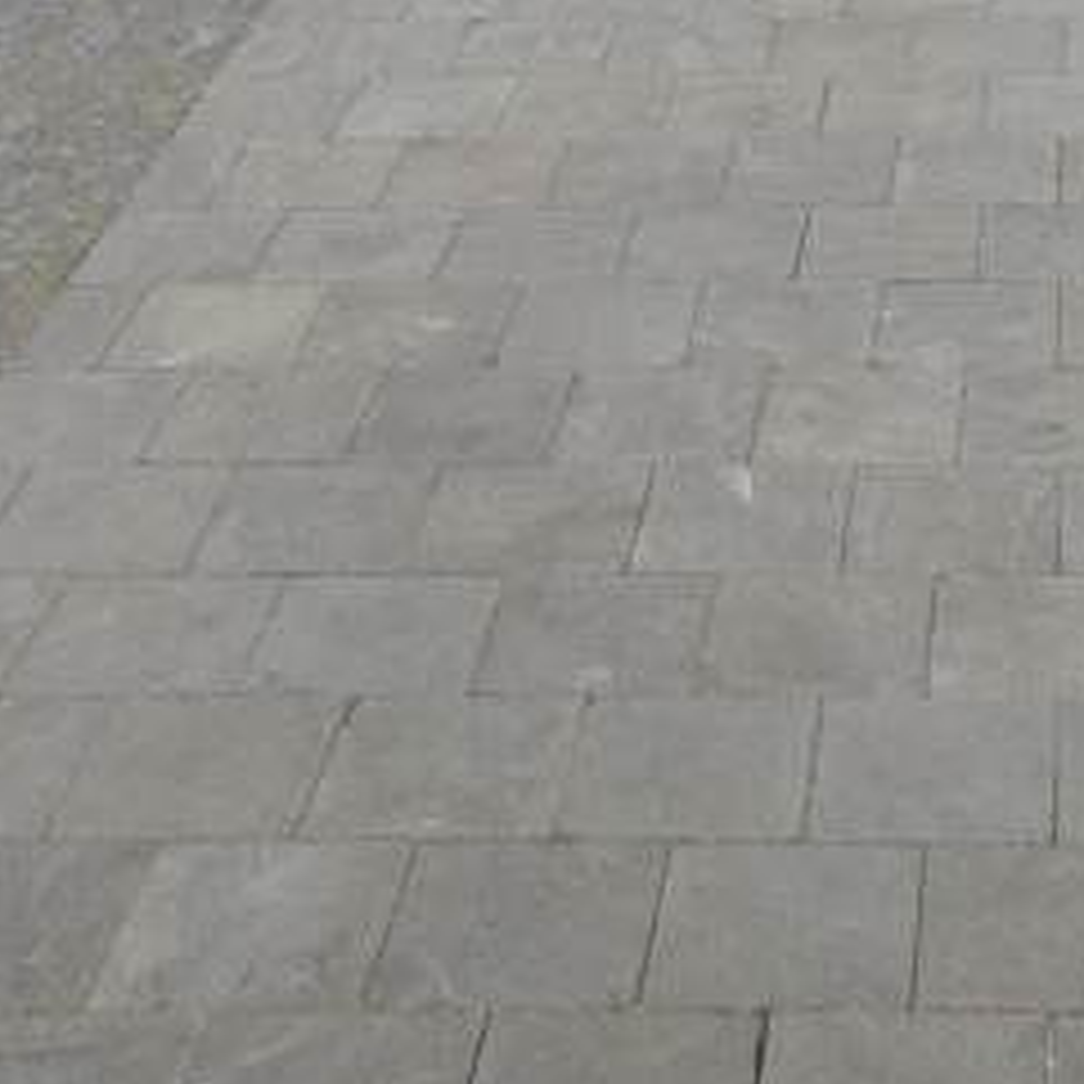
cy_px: -1165
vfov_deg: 15.1
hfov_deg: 18.9
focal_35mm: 90
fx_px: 3189
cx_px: 1039
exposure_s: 1/782
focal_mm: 5.25
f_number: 1.75
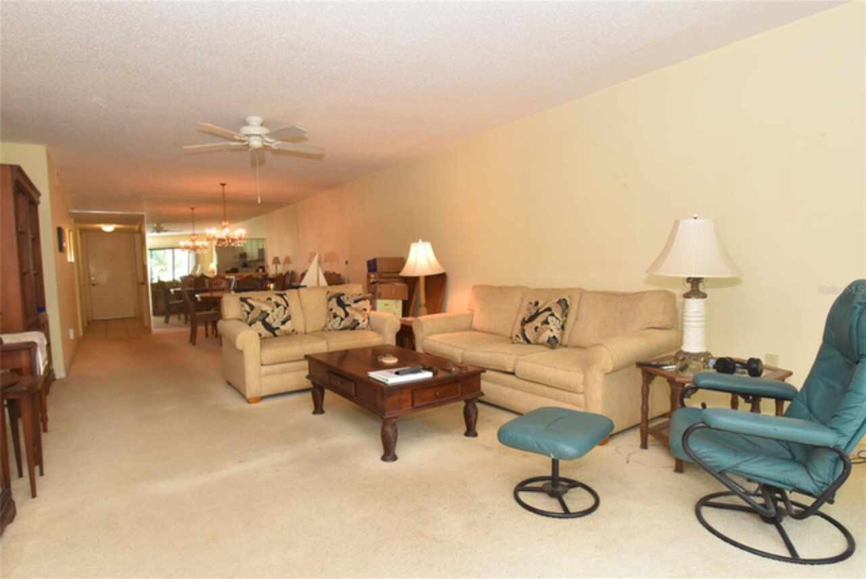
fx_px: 433
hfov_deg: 89.9
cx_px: 433
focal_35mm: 18
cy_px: 290
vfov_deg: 67.5
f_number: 4.5
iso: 800
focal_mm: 12
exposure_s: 1/80
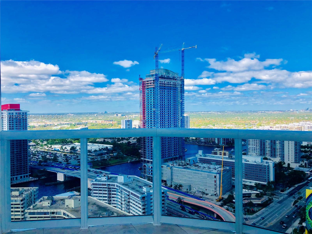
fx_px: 252
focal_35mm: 28
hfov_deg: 63.4
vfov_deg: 49.7
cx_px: 156
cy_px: 117
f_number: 1.8
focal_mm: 3.99
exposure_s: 1/1919
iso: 20
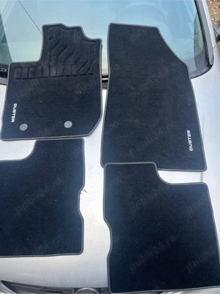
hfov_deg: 53.1
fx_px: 220
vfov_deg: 67.3
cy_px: 147
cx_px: 110
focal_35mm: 26
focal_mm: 5.7
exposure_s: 1/121
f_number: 1.5
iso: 100
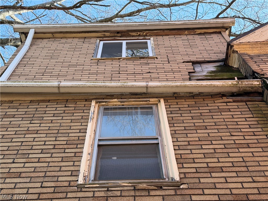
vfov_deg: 30.3
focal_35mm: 48
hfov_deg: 39.7
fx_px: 372
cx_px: 134
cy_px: 100
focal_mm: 6.76
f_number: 1.78
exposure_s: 1/778
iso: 80
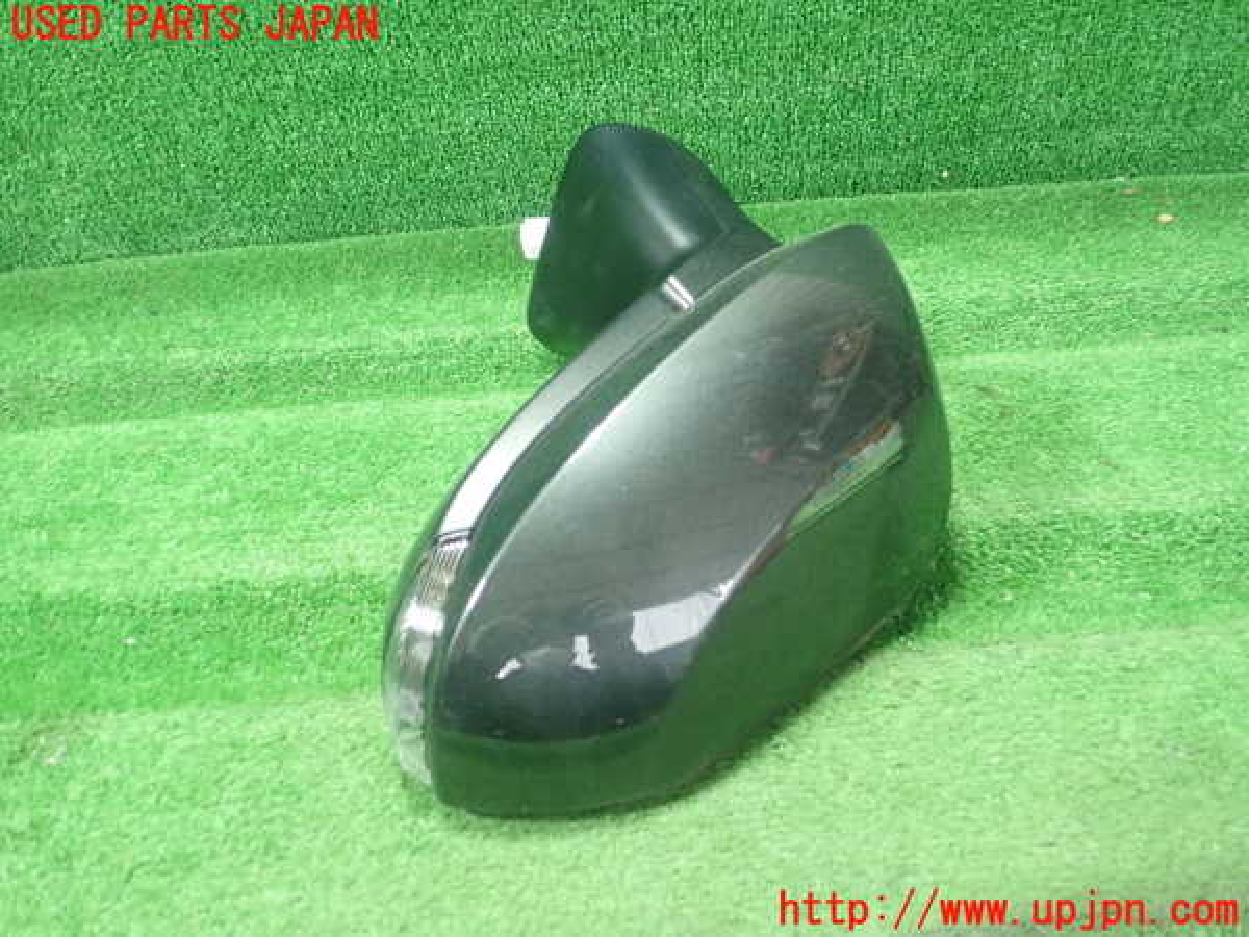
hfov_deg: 60.0
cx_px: 624
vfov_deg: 46.8
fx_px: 1082
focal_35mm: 30
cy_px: 468
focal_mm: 5.5
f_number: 2.3
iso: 800
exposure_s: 1/100
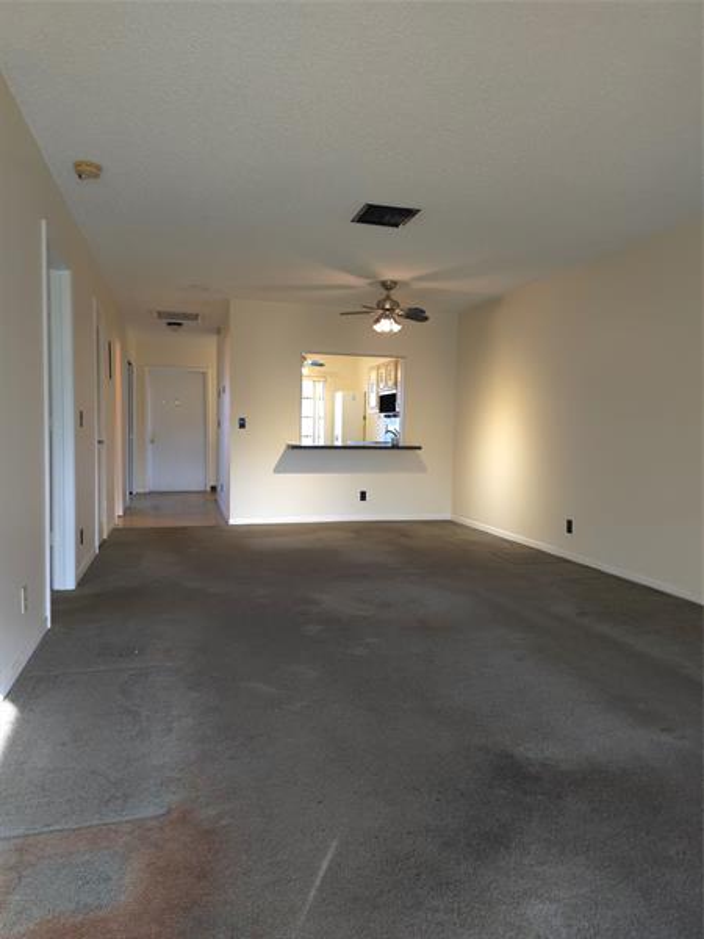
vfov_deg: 73.9
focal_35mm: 23
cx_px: 352
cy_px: 470
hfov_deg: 58.9
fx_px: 624
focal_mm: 6.3
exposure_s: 1/60
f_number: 1.7
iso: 320
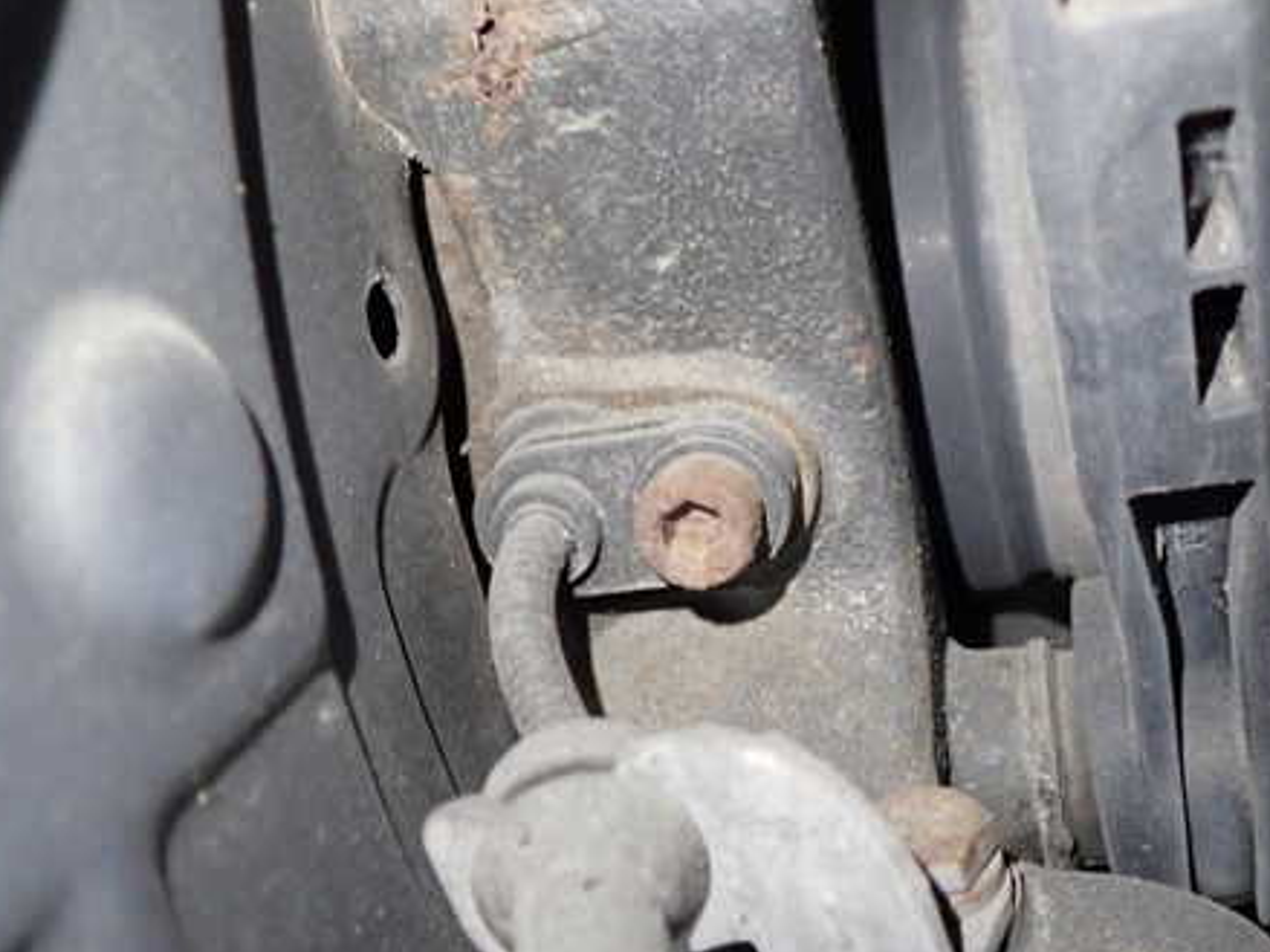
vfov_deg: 35.1
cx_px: 830
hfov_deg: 45.2
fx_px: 1504
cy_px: 477
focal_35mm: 41
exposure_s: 1/30
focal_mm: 5.4
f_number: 2.3
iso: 500
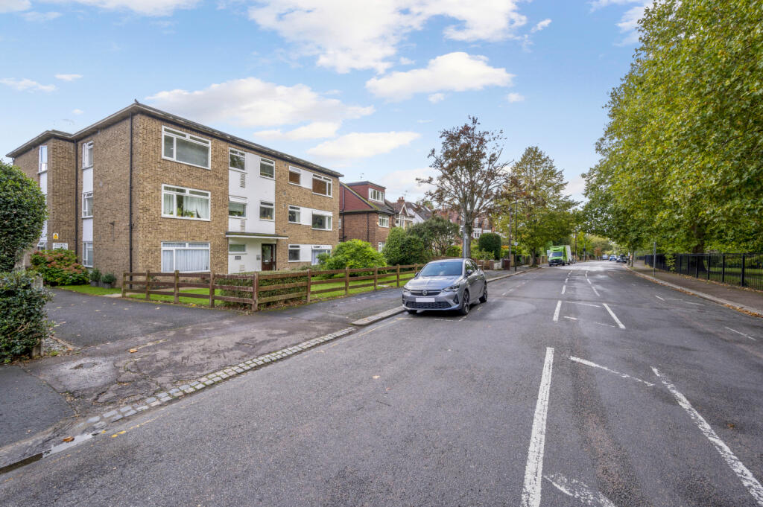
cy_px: 254
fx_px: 296
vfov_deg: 81.1
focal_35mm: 14
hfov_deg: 104.3
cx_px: 382
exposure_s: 1/80
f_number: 16
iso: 400
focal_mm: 14
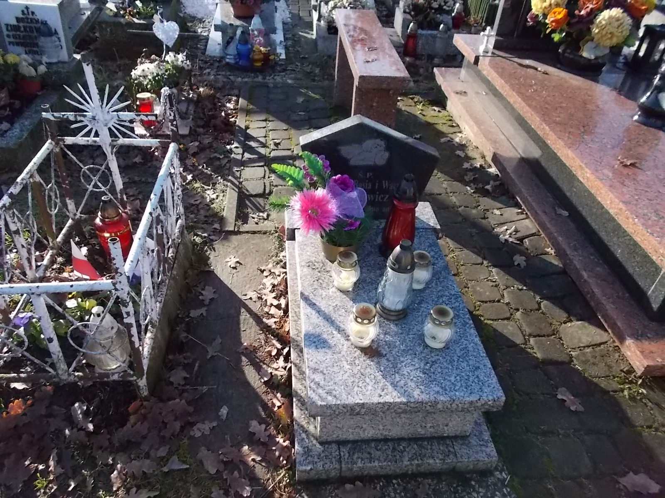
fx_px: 499
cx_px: 332
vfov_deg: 53.1
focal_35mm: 26
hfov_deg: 67.3
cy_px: 249
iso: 400
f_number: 8
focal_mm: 4.6
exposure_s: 1/200
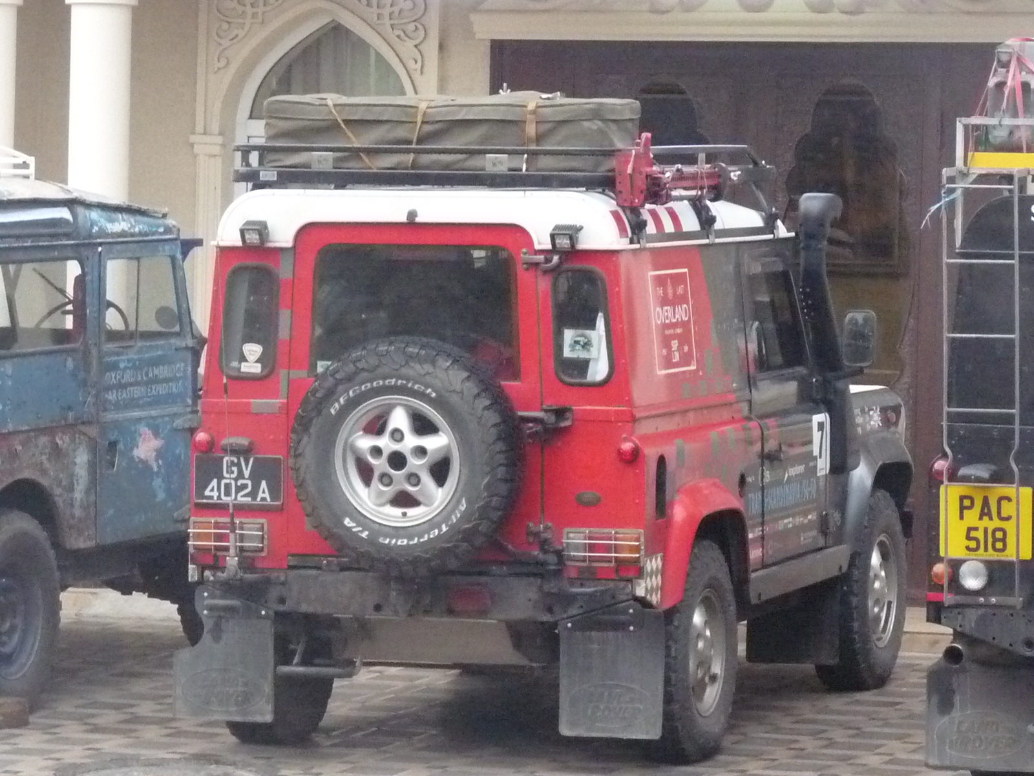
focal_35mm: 181
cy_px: 388
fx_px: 5407
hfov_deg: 10.9
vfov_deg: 8.2
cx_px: 517
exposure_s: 1/30
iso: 800
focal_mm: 18
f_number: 3.6
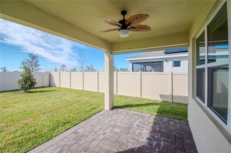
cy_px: 76
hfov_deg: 100.4
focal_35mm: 15
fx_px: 96
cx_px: 116
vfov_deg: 77.2
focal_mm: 10
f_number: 9
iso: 800
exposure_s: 1/2000
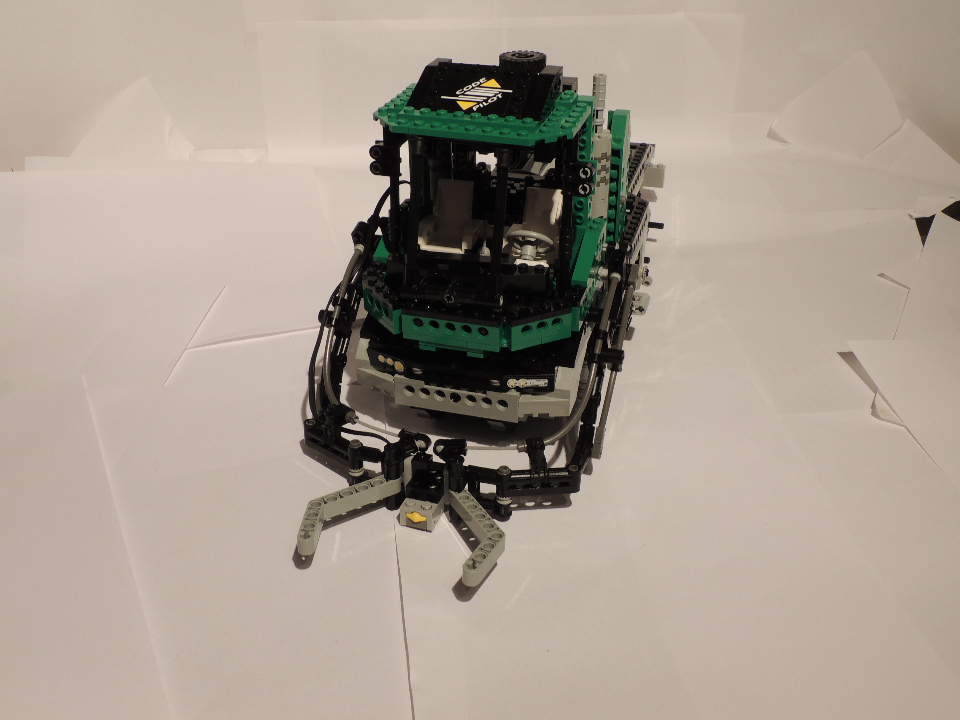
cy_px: 360
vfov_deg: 40.7
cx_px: 480
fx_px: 971
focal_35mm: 35
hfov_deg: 52.6
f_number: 6.4
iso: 100
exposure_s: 1/2.5
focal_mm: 6.2
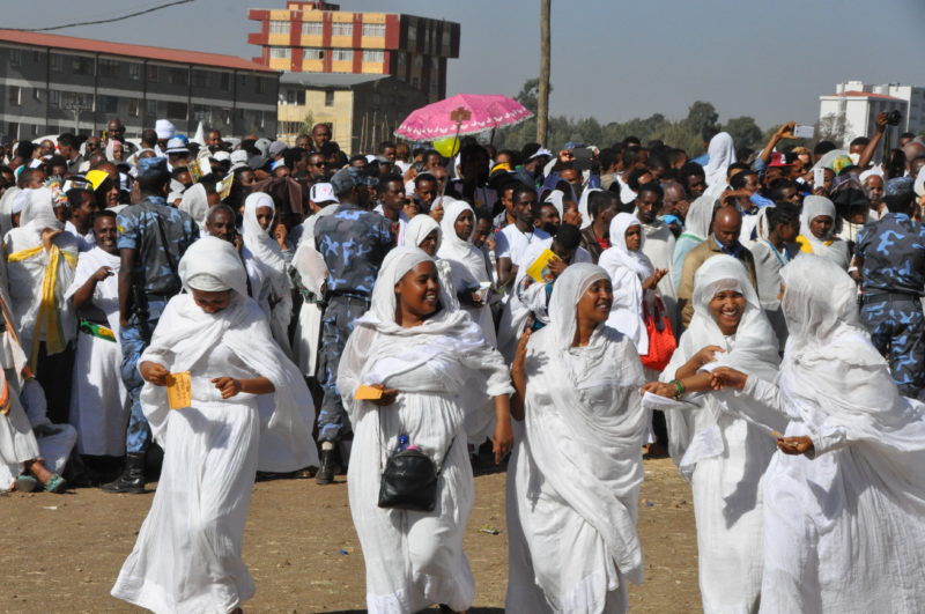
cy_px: 307
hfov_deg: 16.7
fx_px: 3156
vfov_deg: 11.1
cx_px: 462
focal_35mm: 123
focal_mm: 82
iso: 1600
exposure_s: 1/1250
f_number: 18
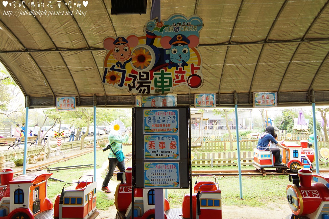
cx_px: 164
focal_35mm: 24
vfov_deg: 53.1
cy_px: 110
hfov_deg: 73.7
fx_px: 219
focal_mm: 16
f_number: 4
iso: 100
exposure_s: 1/125
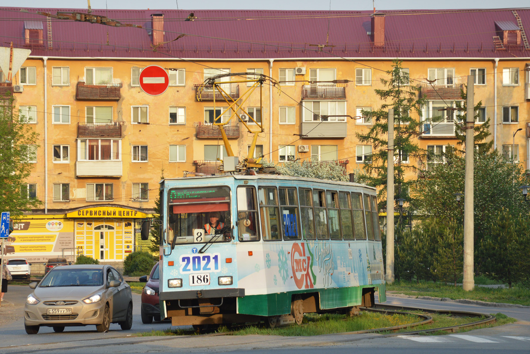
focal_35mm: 158
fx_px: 2319
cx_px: 265
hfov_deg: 13.0
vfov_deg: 8.7
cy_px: 177
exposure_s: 1/320
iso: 200
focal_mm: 105
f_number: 7.1
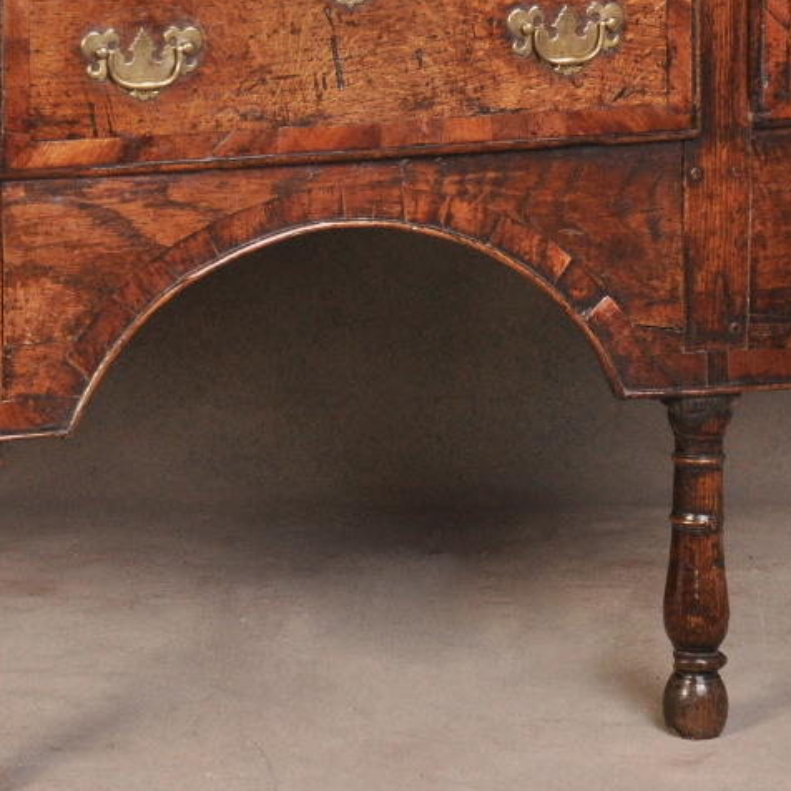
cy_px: 266
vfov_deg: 7.1
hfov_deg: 7.1
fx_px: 6411
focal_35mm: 248
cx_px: 239
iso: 800
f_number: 6.3
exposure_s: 1/100
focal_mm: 58
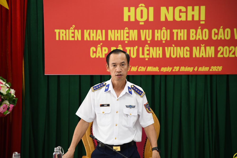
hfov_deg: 17.1
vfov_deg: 11.4
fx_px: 790
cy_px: 79
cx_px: 118
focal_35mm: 120
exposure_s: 1/125
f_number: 4
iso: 1250
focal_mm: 120
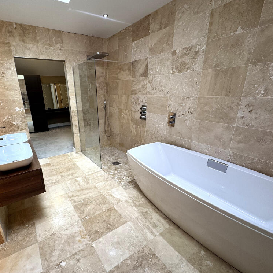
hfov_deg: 83.2
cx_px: 113
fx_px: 152
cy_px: 140
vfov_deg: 84.0
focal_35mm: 17
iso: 125
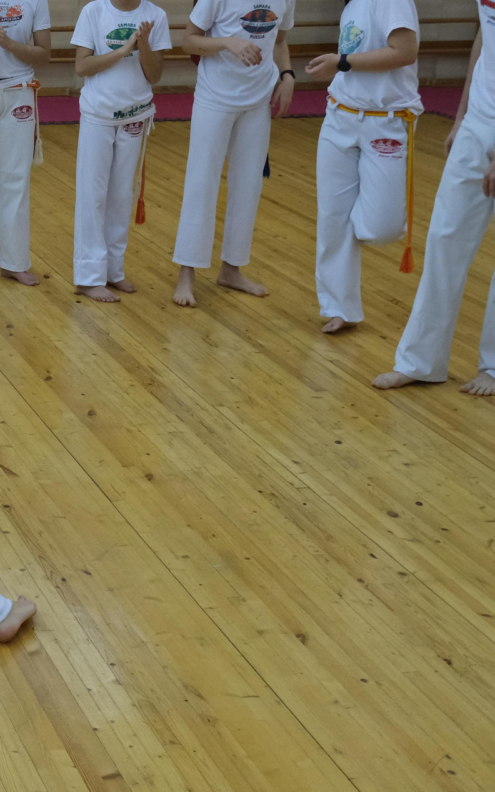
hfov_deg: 16.8
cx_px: -264
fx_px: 1511
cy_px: 322
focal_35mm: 70
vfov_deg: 29.3
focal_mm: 22.8
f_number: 4.2
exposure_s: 1/320
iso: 2500
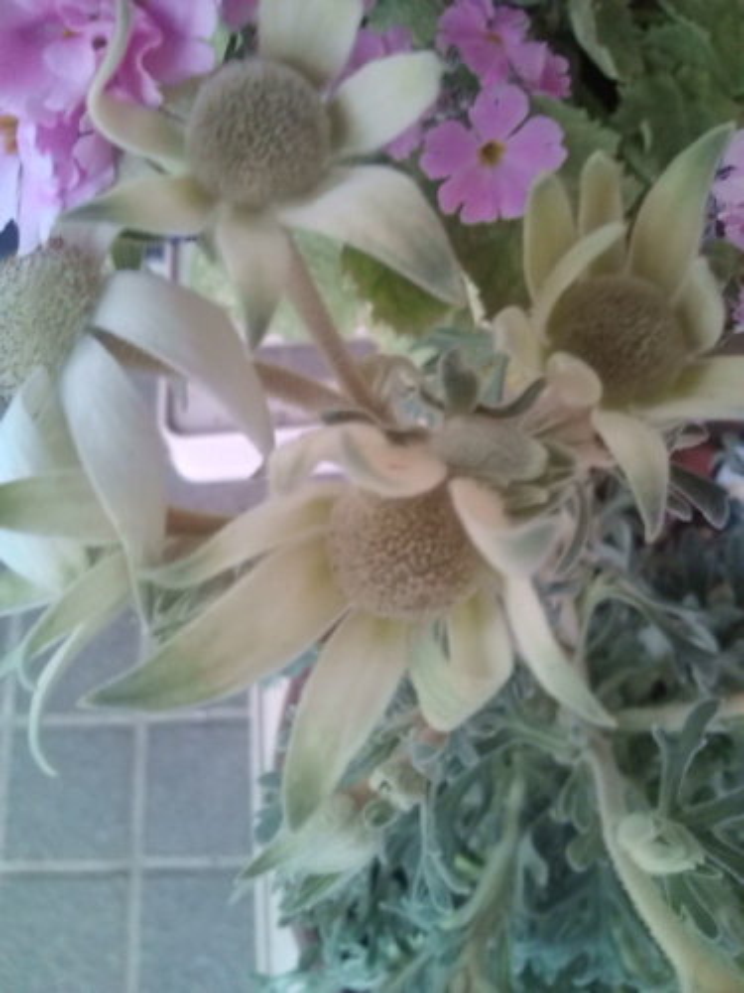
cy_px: 496
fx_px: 917
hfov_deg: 44.2
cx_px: 372
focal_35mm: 32
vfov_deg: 56.8
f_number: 2.8
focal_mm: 3.3
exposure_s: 1/8.34
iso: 102
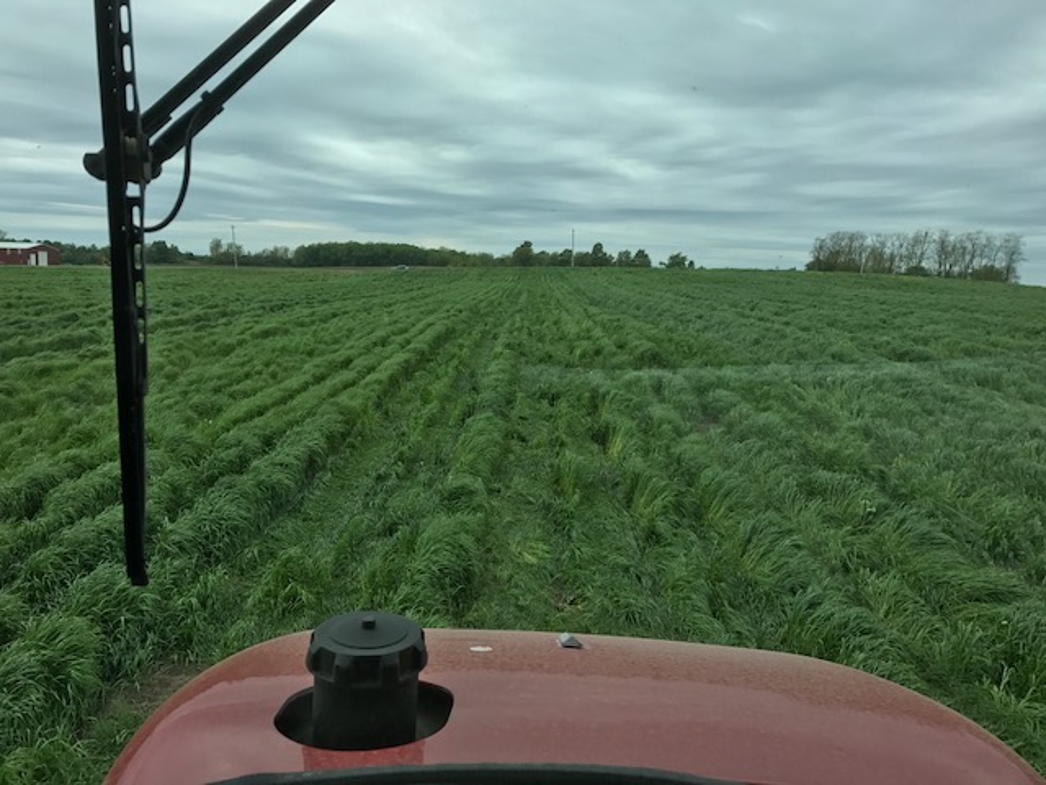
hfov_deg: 63.4
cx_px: 523
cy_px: 392
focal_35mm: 28
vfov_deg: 49.7
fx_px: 846
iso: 20
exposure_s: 1/1389
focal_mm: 3.99
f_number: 1.8
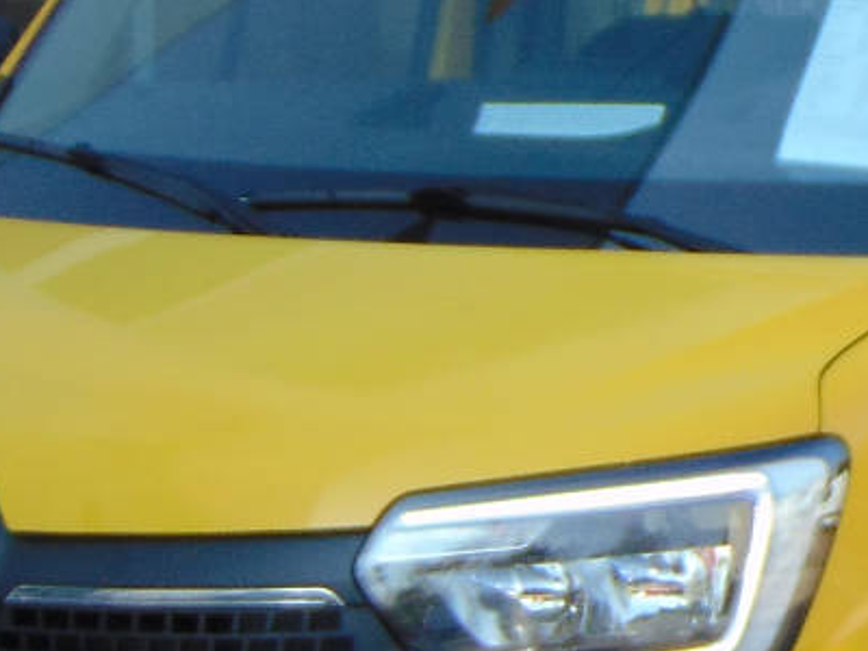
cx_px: 979
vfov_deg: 7.4
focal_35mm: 200
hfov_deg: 9.8
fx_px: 5015
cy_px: 362
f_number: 3.5
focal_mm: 9
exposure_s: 1/320
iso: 80
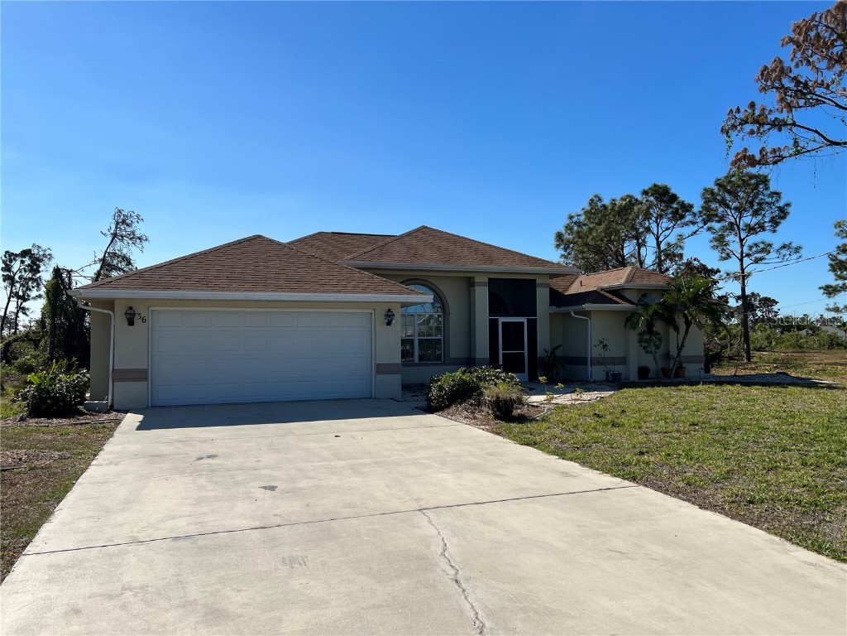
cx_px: 424
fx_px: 636
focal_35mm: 26
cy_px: 318
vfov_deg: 53.1
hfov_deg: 67.3
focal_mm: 5.7
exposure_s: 1/6579
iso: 50
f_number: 1.5
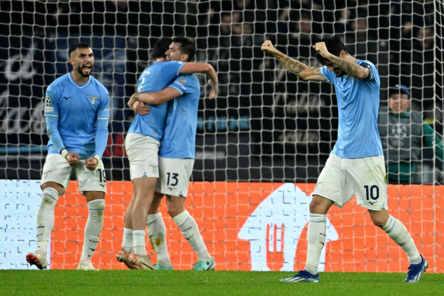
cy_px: 148
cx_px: 222
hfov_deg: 3.4
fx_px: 7397
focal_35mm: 600
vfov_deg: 2.3
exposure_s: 1/1250
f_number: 4
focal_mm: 400
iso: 3200
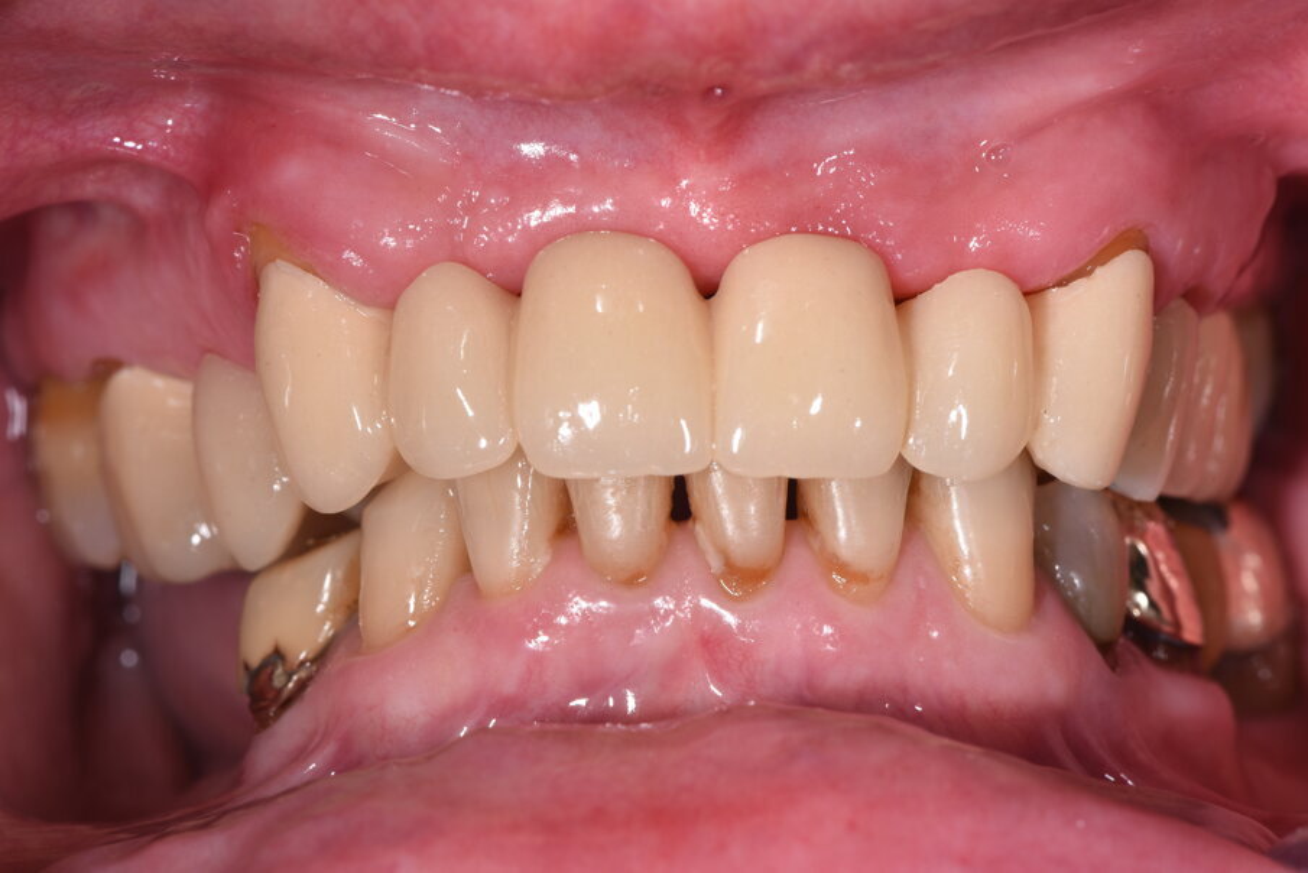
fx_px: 3816
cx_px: 654
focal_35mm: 105
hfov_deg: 19.5
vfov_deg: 13.1
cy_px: 436
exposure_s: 1/60
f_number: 29
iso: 125
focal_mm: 105
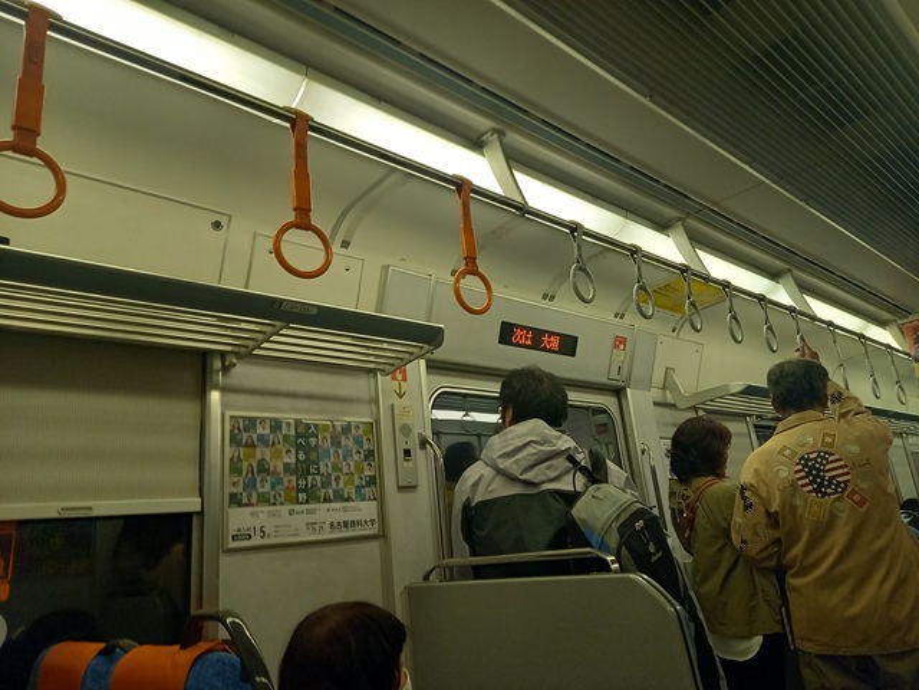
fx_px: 664
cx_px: 460
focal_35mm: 25
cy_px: 345
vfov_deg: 54.9
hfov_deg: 69.4
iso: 400
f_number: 1.8
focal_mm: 4.65
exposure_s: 1/60
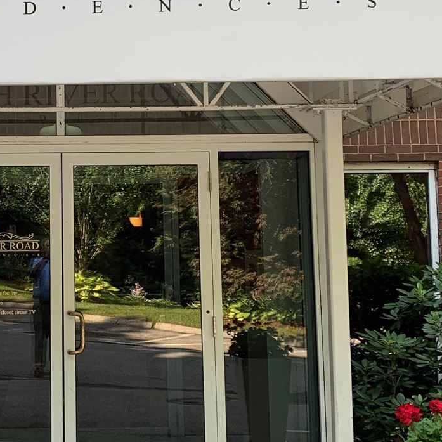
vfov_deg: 22.6
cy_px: 127
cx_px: 54
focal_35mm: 76
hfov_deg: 22.3
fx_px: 1098
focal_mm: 4.25
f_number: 1.8
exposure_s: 1/163
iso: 25
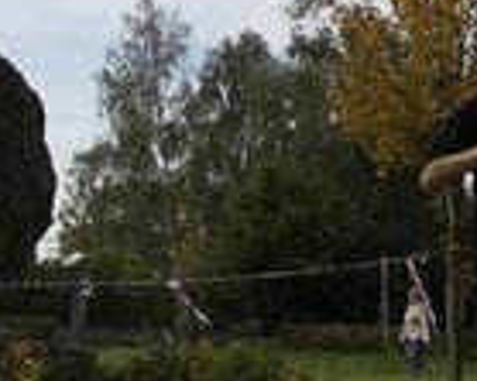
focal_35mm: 112
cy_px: 113
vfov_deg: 13.7
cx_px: 120
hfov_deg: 17.0
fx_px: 1583
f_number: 10
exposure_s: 1/640
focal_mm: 17
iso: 400
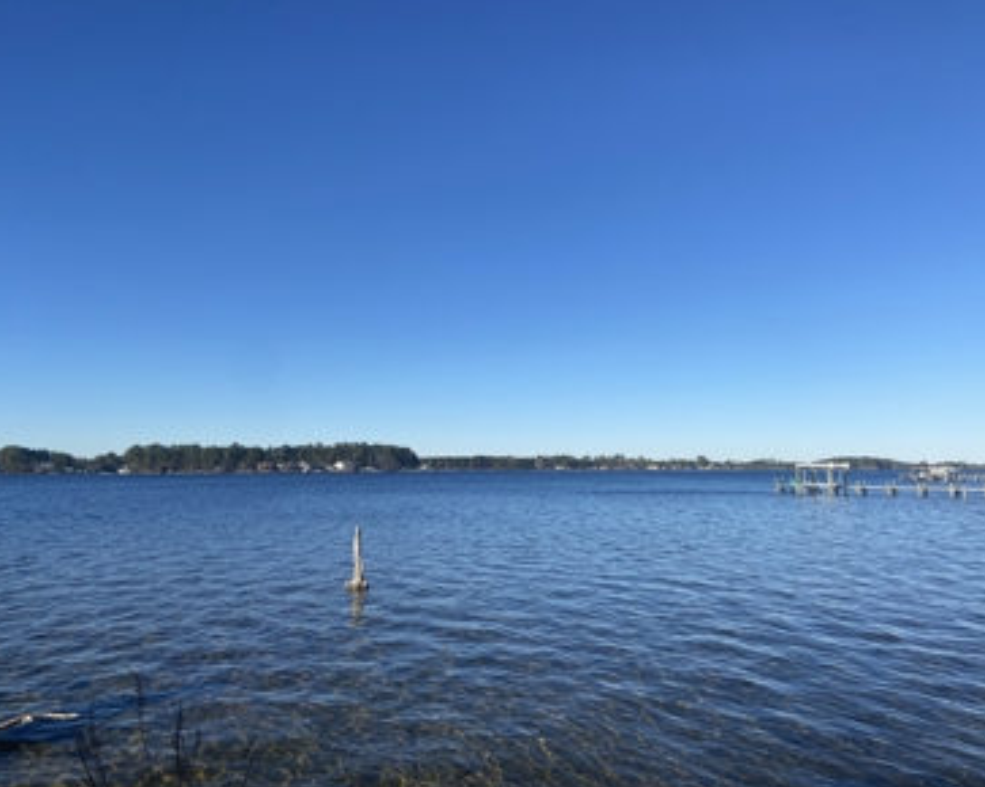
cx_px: 464
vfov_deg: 51.5
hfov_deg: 62.2
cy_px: 399
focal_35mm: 28
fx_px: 816
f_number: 1.8
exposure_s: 1/3125
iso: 32
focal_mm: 4.25
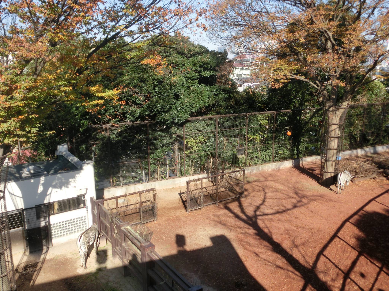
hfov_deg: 60.0
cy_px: 146
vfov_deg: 46.8
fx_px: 337
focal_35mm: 30
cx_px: 194
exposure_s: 1/500
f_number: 3.5
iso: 80
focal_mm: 5.4
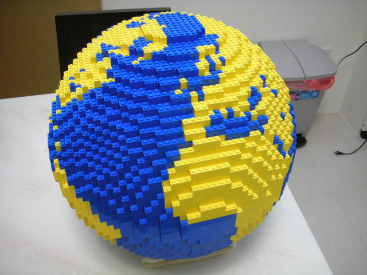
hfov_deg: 52.6
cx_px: 184
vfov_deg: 40.7
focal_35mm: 35
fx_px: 371
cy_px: 138
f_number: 2.8
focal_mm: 5.8
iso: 200
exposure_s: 1/15.8
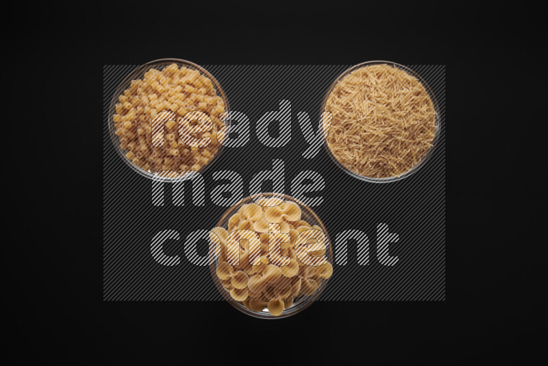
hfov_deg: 39.6
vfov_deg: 27.0
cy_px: 183
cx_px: 274
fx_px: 761
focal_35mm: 50
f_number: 8
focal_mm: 50
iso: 100
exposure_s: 1/100
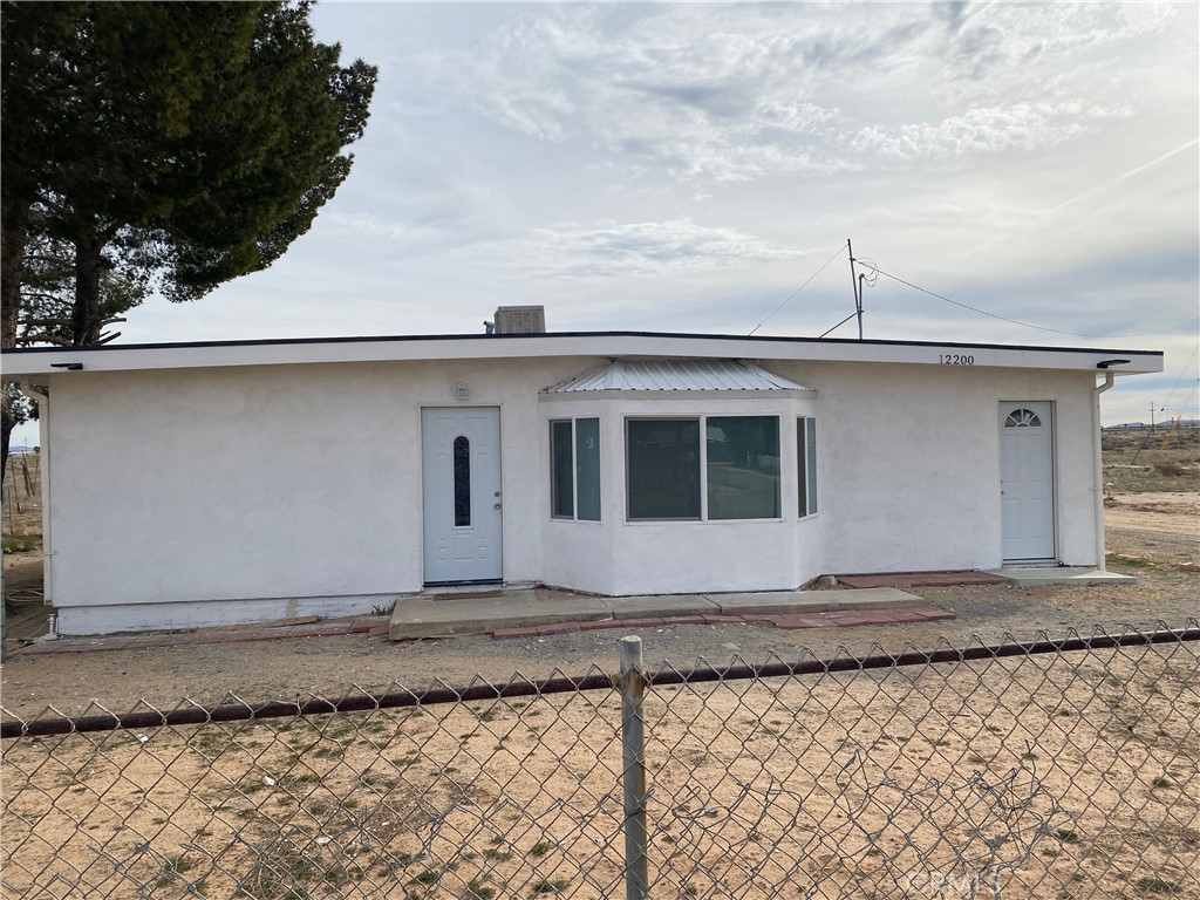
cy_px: 450
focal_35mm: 26
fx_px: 901
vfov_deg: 53.1
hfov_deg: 67.3
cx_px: 600
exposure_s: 1/5747
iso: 32
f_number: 1.8
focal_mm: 4.25
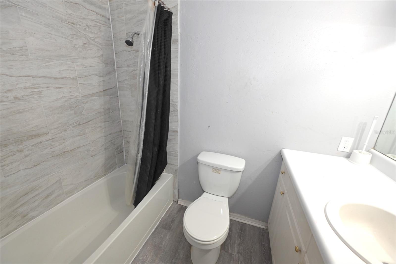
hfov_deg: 104.3
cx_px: 198
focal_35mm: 14
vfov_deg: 81.2
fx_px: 154
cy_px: 132
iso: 360
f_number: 4
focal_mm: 14
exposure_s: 1/60
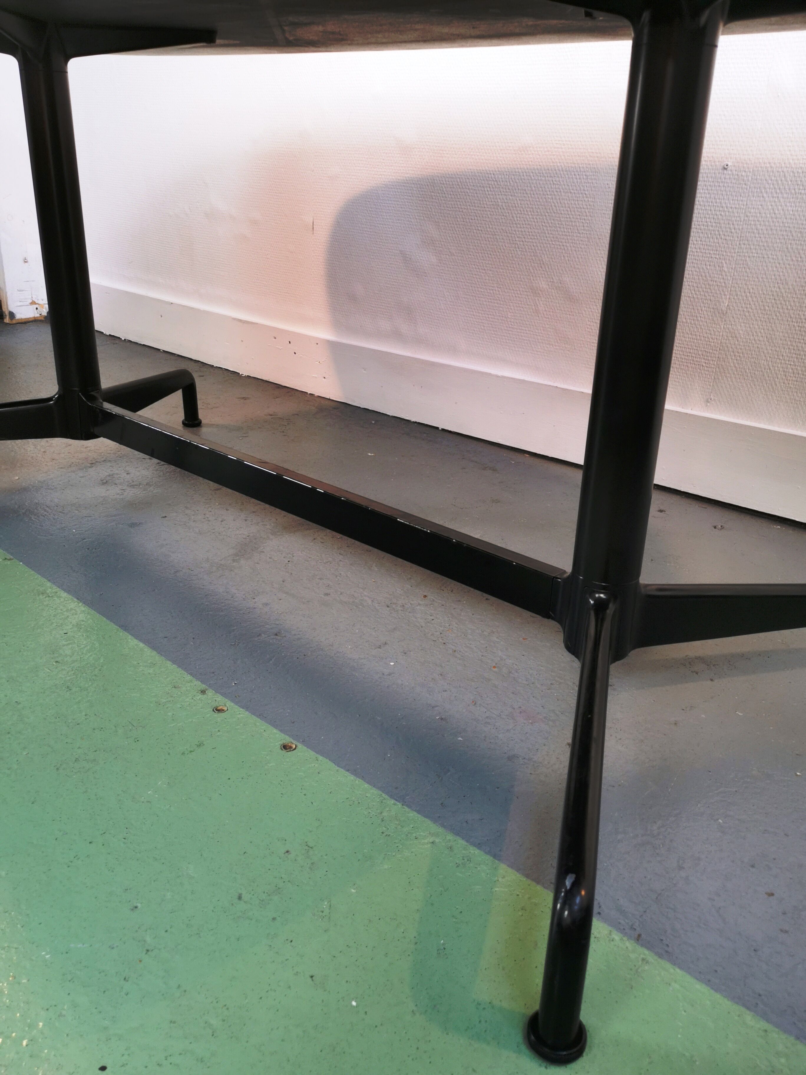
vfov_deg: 60.0
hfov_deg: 46.8
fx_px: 931
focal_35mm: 30
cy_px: 538
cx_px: 403
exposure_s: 1/100
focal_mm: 5.58
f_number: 1.8
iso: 64
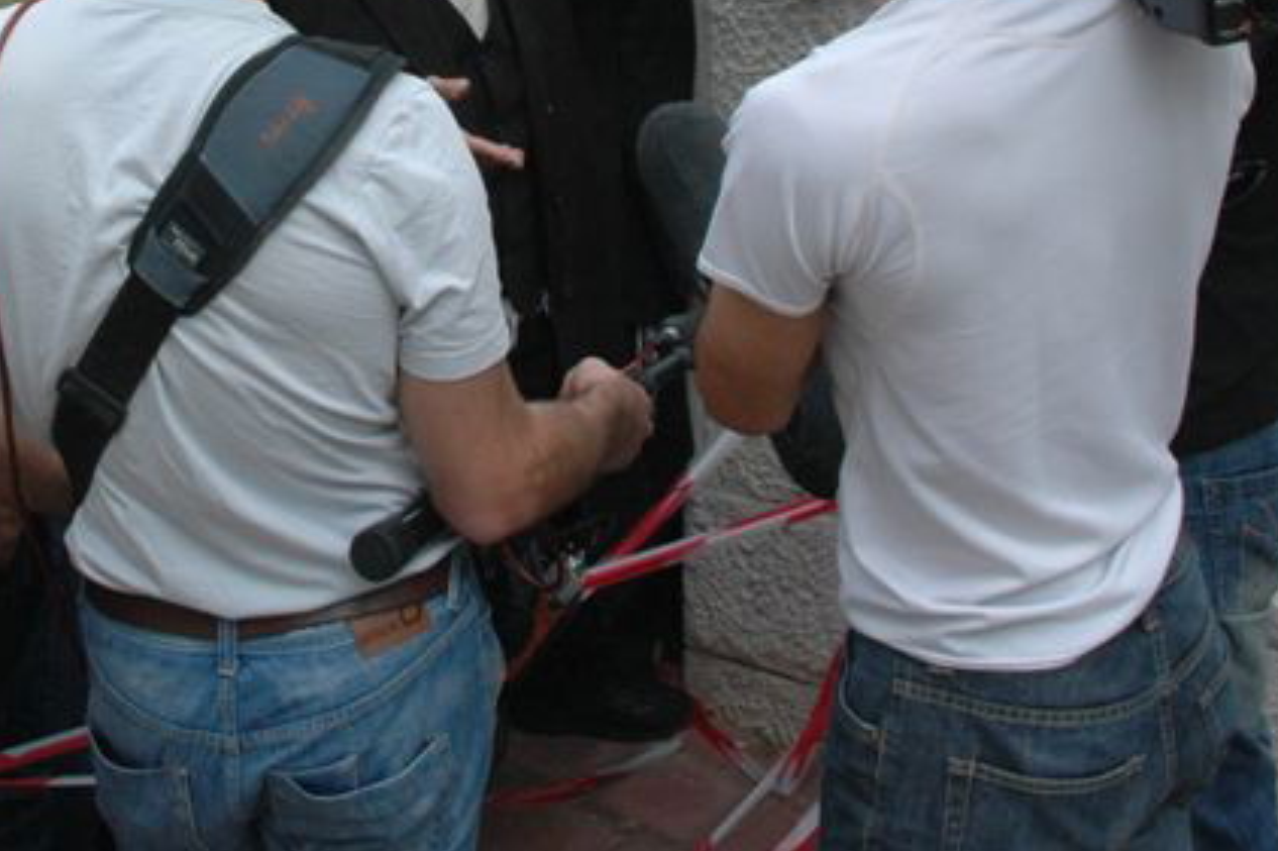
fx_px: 2839
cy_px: -129
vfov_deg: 16.4
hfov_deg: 25.1
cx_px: 306
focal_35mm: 80
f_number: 9
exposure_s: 1/320
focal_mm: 22
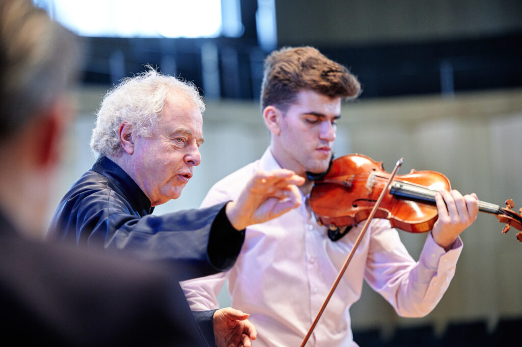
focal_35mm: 150
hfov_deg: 13.7
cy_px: 174
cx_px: 261
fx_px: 2173
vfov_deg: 9.1
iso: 2500
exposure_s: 1/200
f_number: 3.2
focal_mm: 150
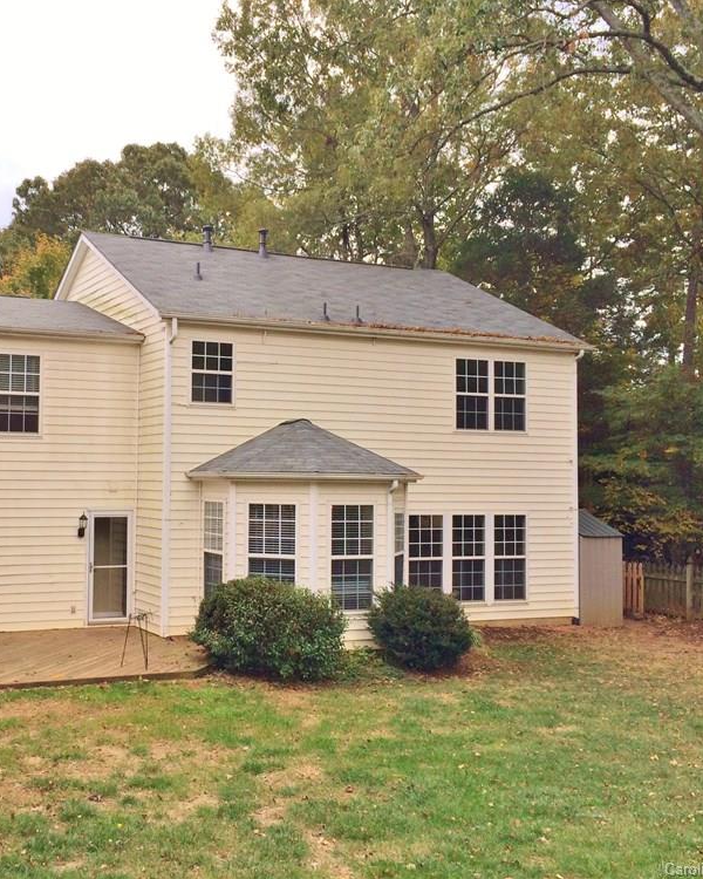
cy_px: 430
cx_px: 199
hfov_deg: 36.7
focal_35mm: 40
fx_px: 1040
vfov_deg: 45.8
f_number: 2.2
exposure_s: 1/954
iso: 50
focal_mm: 4.12
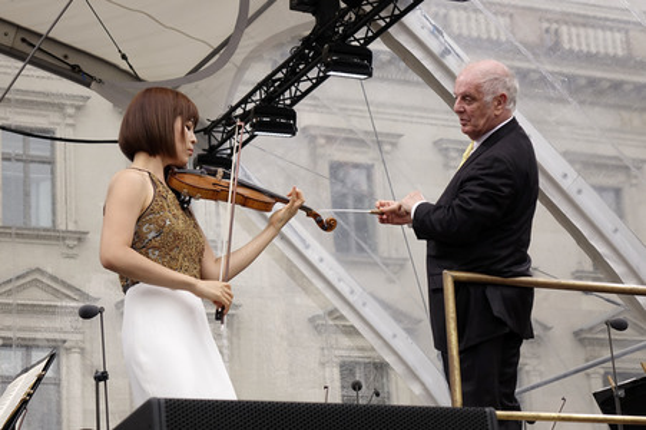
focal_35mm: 85
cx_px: 323
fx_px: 1524
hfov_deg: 23.9
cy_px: 215
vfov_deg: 16.0
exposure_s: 1/200
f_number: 4.5
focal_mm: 31.27
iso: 100
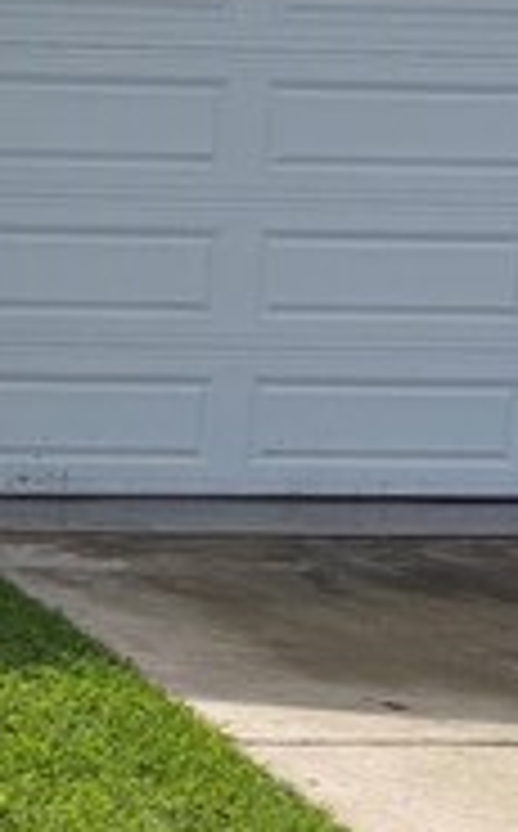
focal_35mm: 141
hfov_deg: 9.0
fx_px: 3197
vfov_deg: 14.8
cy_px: 580
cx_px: -293
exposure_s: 1/5319
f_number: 1.78
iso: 80
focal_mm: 6.76
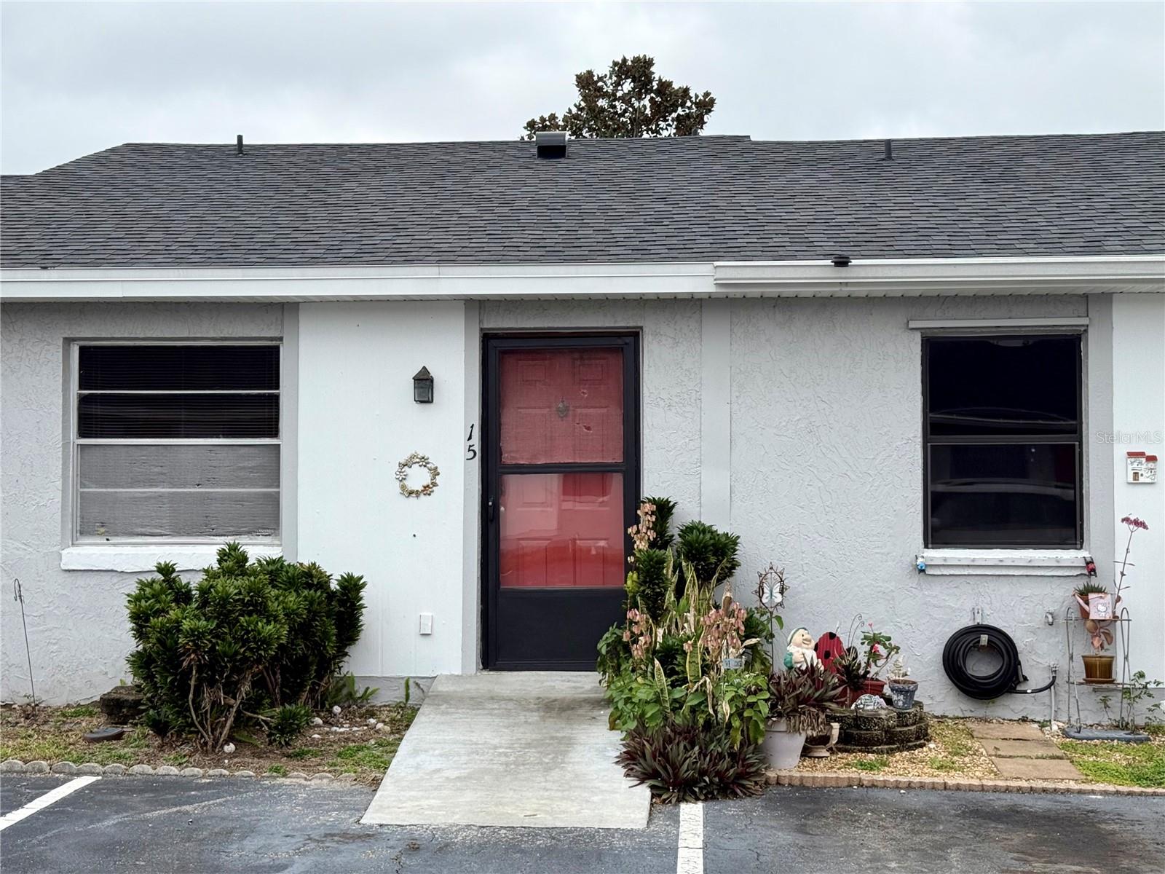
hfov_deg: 39.7
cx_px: 582
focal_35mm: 48
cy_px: 437
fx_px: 1615
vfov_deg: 30.3
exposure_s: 1/1307
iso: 100
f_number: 1.78
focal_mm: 6.76
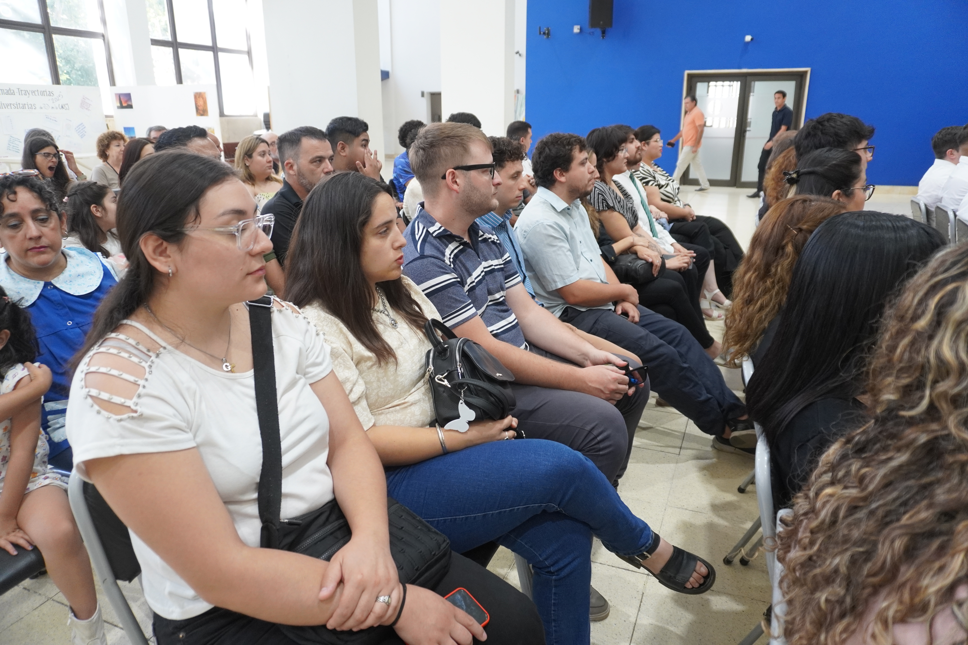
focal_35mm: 24
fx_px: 645
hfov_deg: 73.7
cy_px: 322
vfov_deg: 53.1
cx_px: 484
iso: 1000
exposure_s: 1/160
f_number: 4
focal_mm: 16
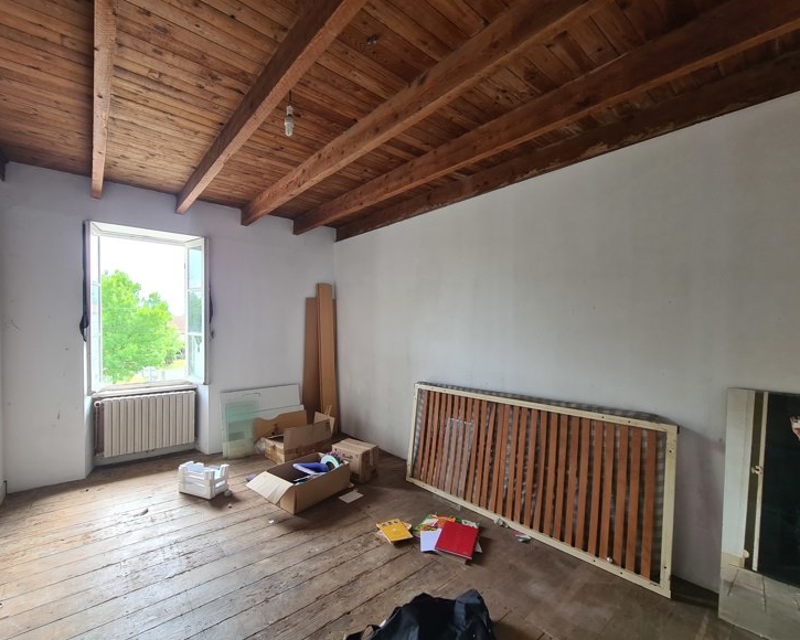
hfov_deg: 100.5
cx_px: 367
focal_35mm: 14
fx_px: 331
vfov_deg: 88.0
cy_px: 329
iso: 80
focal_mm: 2.2
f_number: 2.2
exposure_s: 1/50
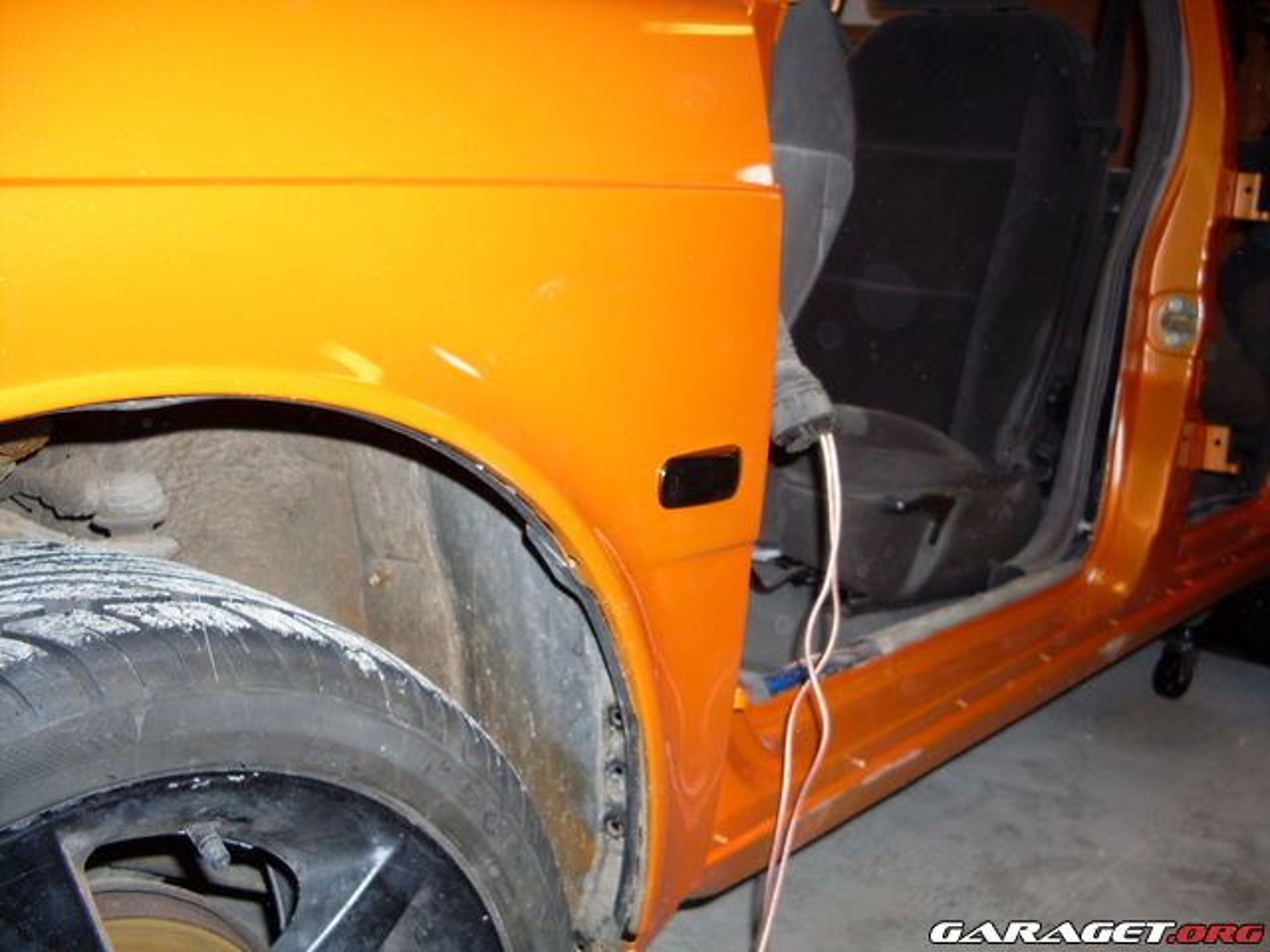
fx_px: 1394
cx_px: 635
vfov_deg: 37.7
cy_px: 476
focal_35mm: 38
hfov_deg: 49.0
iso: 100
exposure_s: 1/45
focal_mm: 6.3
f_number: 2.8
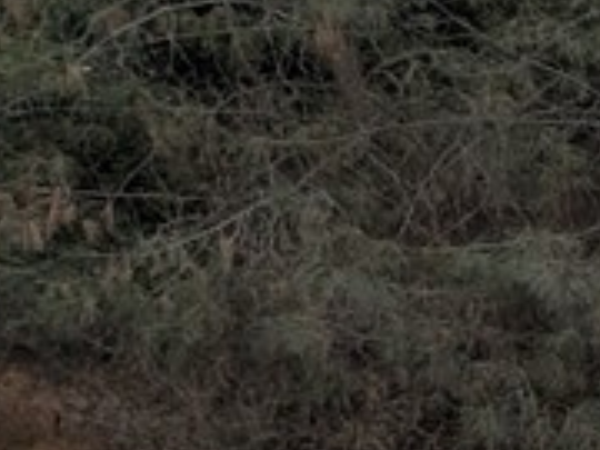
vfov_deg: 16.0
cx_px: 1393
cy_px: 437
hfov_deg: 14.8
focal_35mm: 91
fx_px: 1577
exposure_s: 1/74.2
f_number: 2.2
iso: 80
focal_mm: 2.22
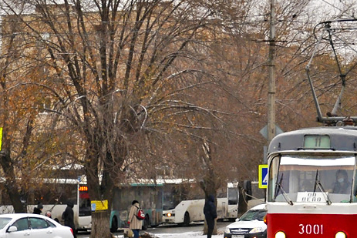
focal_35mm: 163
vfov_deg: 8.4
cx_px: 365
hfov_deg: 12.4
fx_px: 1617
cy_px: 126
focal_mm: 42
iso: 200
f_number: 5.6
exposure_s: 1/250
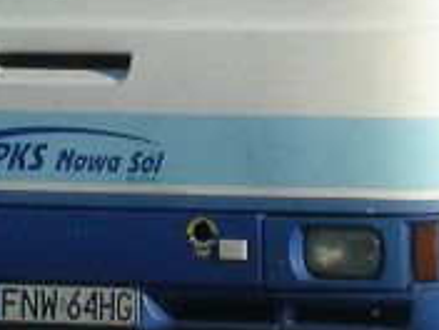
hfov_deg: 4.2
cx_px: 706
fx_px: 6011
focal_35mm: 474
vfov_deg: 3.1
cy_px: -220
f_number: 5.6
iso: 50
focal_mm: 14.6
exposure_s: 1/447
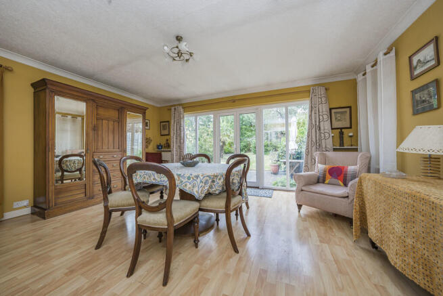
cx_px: 222
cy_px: 148
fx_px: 148
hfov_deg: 112.6
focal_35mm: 12
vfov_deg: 90.0
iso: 320
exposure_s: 1/20
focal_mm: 12
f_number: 9
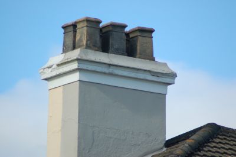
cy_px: 78
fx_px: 2948
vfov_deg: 3.0
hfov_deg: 4.6
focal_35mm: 450
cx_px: 118
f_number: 5.6
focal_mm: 300
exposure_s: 1/1250
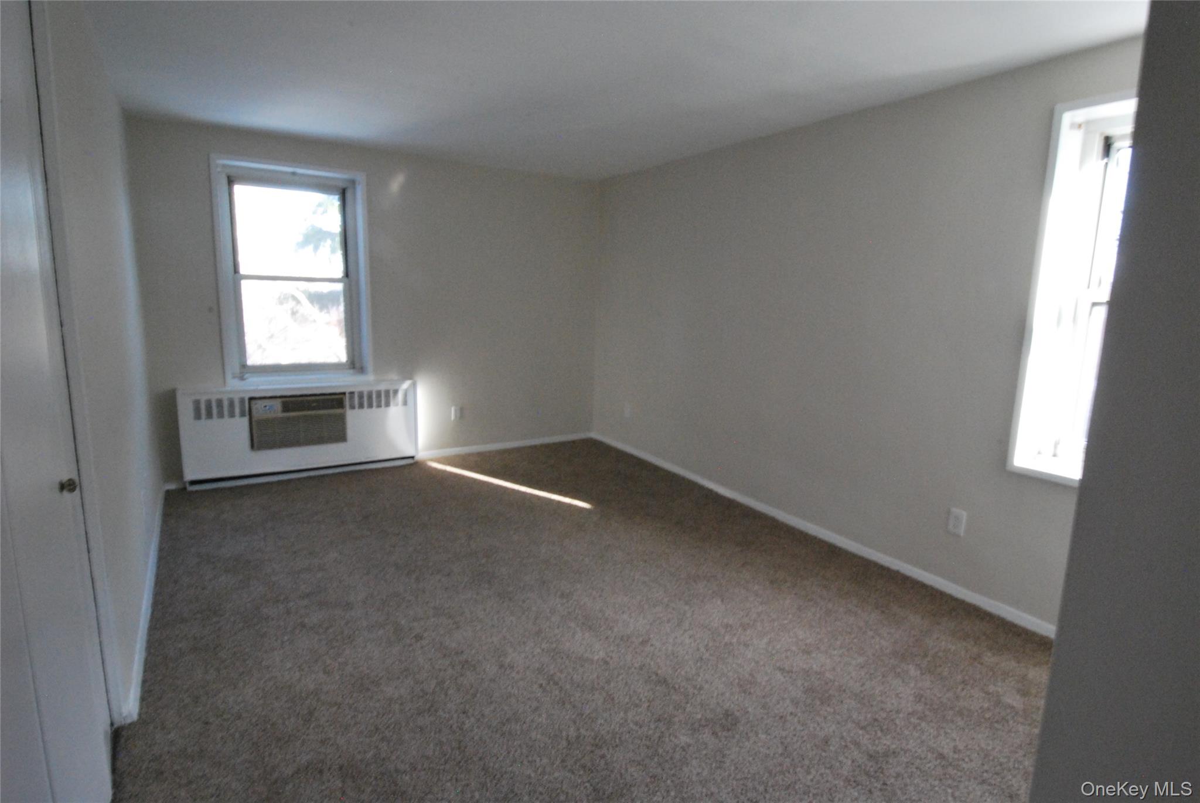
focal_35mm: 18
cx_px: 600
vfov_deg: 67.5
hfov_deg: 89.9
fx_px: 601
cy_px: 402
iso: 1600
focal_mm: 12
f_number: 22
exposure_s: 1/10
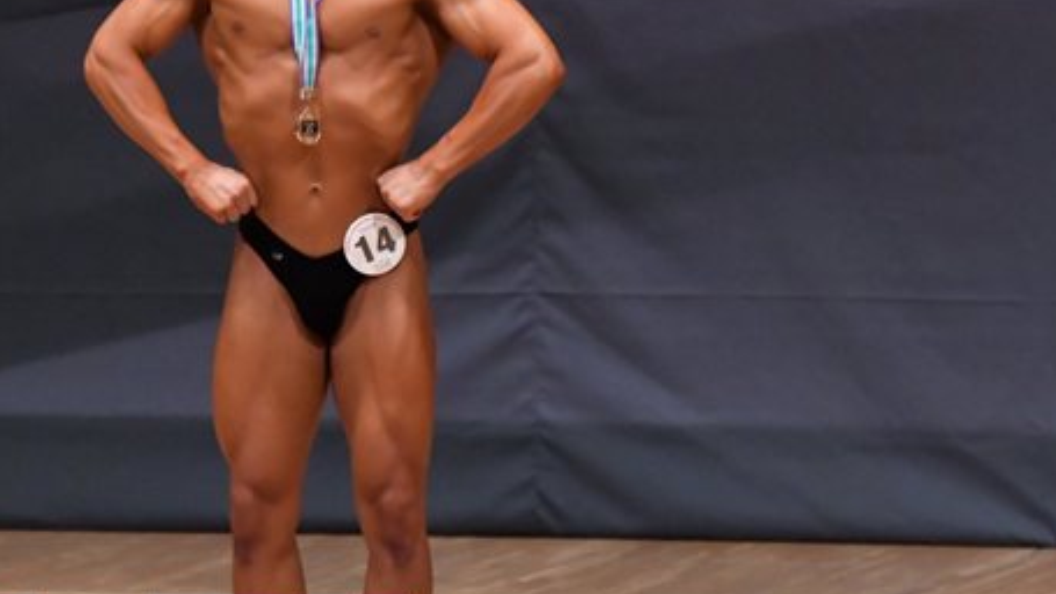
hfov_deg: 4.0
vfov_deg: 2.3
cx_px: 354
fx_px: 14981
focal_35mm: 535
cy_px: 276
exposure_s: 1/400
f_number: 5.6
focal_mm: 200
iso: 6400
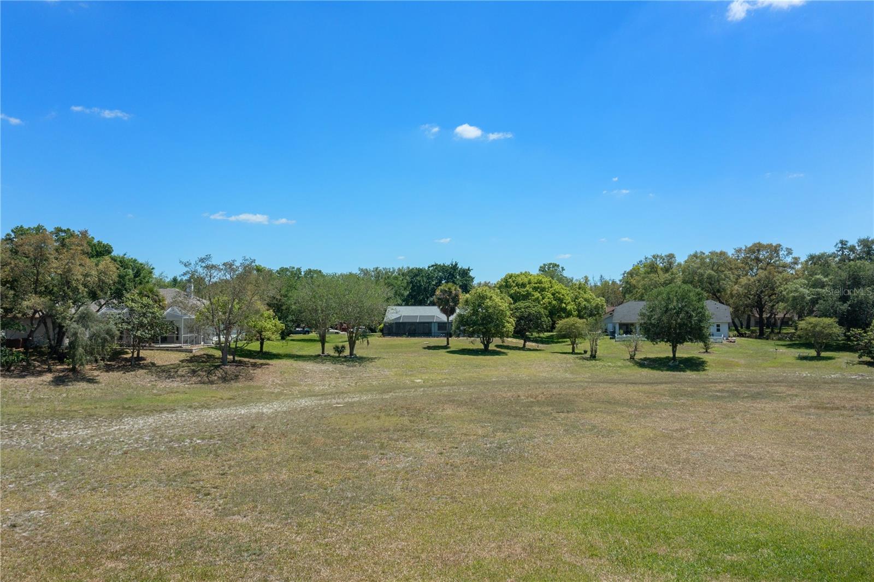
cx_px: 437
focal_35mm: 28
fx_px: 679
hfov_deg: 65.5
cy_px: 291
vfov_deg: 46.4
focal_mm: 10.26
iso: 100
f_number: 6.3
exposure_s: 1/1000
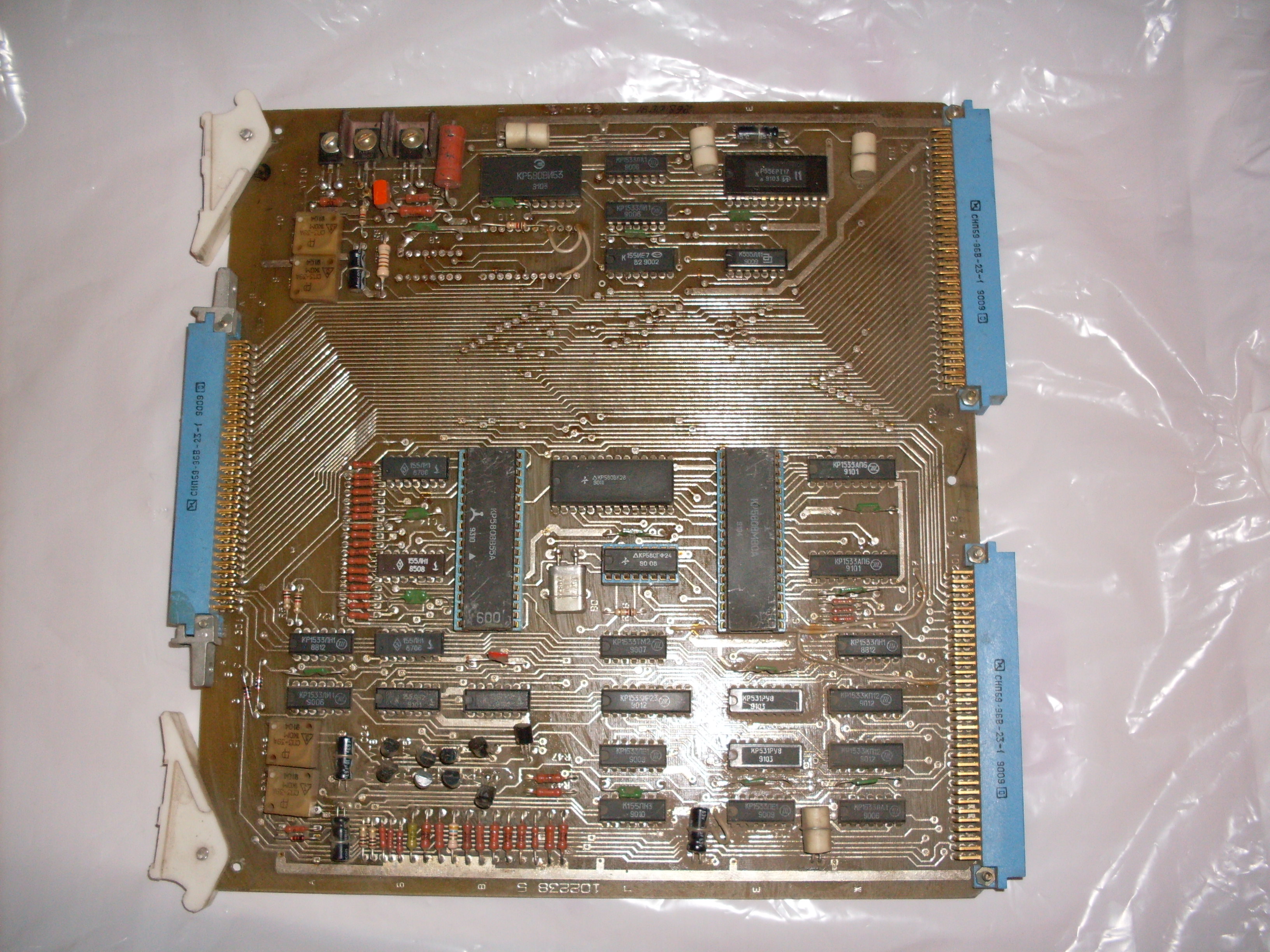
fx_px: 1394
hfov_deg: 49.0
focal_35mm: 38
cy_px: 476
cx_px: 635
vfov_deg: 37.7
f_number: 2.8
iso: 100
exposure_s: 1/45
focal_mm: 6.3
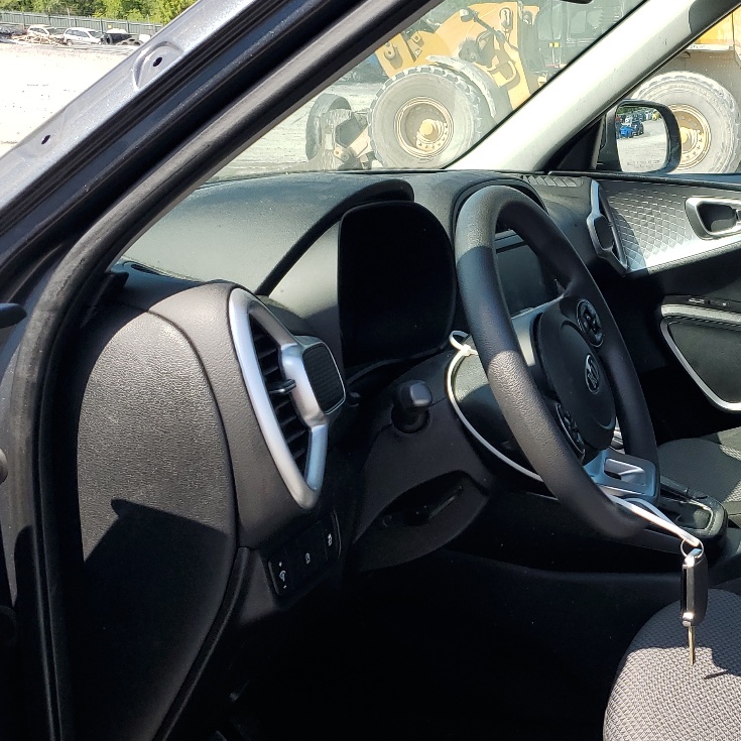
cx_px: 725
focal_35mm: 50
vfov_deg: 34.0
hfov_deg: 31.7
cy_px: 428
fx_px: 1211
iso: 50
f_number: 1.5
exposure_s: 1/1250
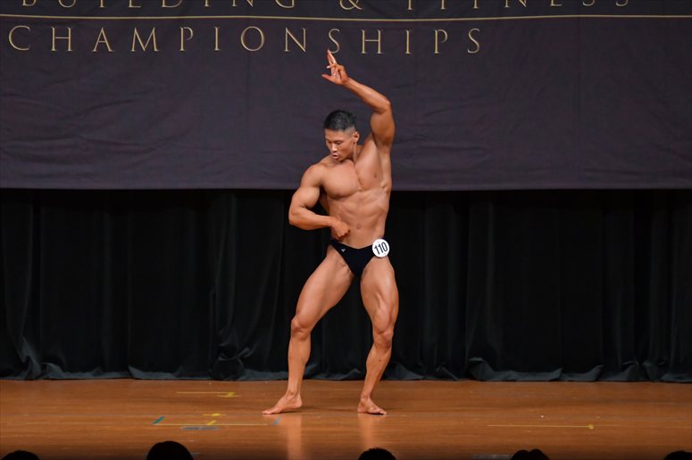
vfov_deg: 6.1
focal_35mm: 225
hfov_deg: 9.2
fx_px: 4323
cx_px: 346
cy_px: 230
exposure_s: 1/400
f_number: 5.6
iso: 4000
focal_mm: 150
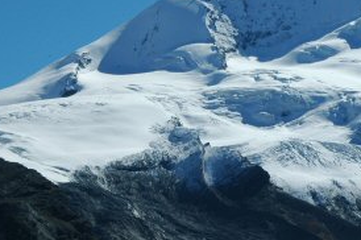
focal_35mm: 178
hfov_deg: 11.5
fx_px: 1782
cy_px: 80
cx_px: 294
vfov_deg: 7.7
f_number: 16
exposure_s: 1/200
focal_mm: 65
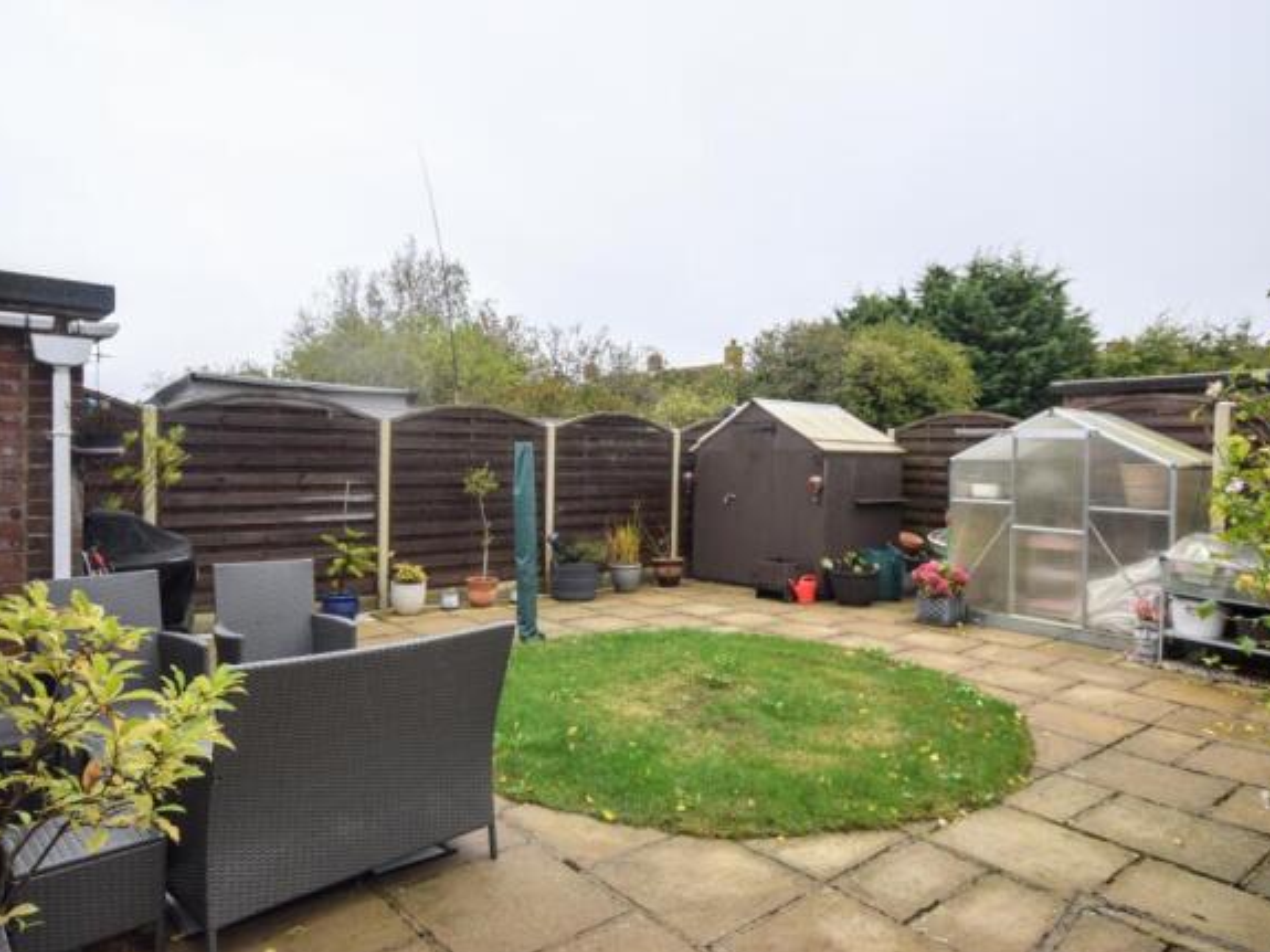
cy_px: 480
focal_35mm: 23
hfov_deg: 73.9
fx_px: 844
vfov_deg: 58.9
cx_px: 646
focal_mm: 14
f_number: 8
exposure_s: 1/250
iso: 400
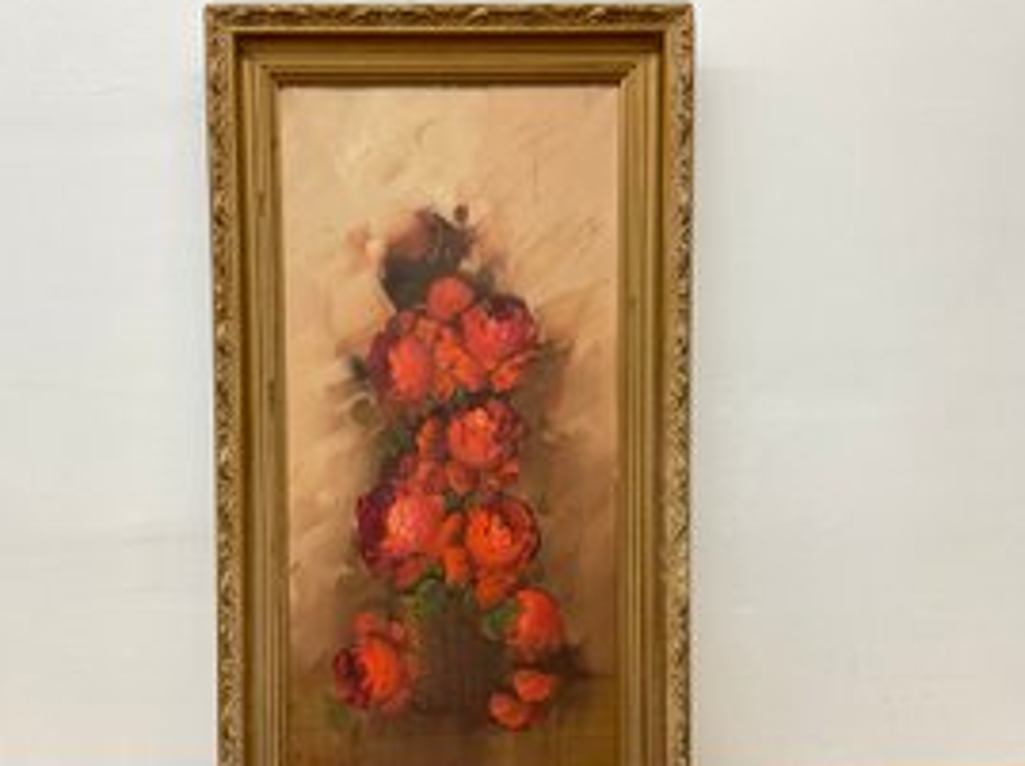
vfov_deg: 38.5
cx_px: 440
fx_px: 1094
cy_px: 433
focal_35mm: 37
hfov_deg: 50.0
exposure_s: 1/60
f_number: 1.8
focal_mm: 3
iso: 100
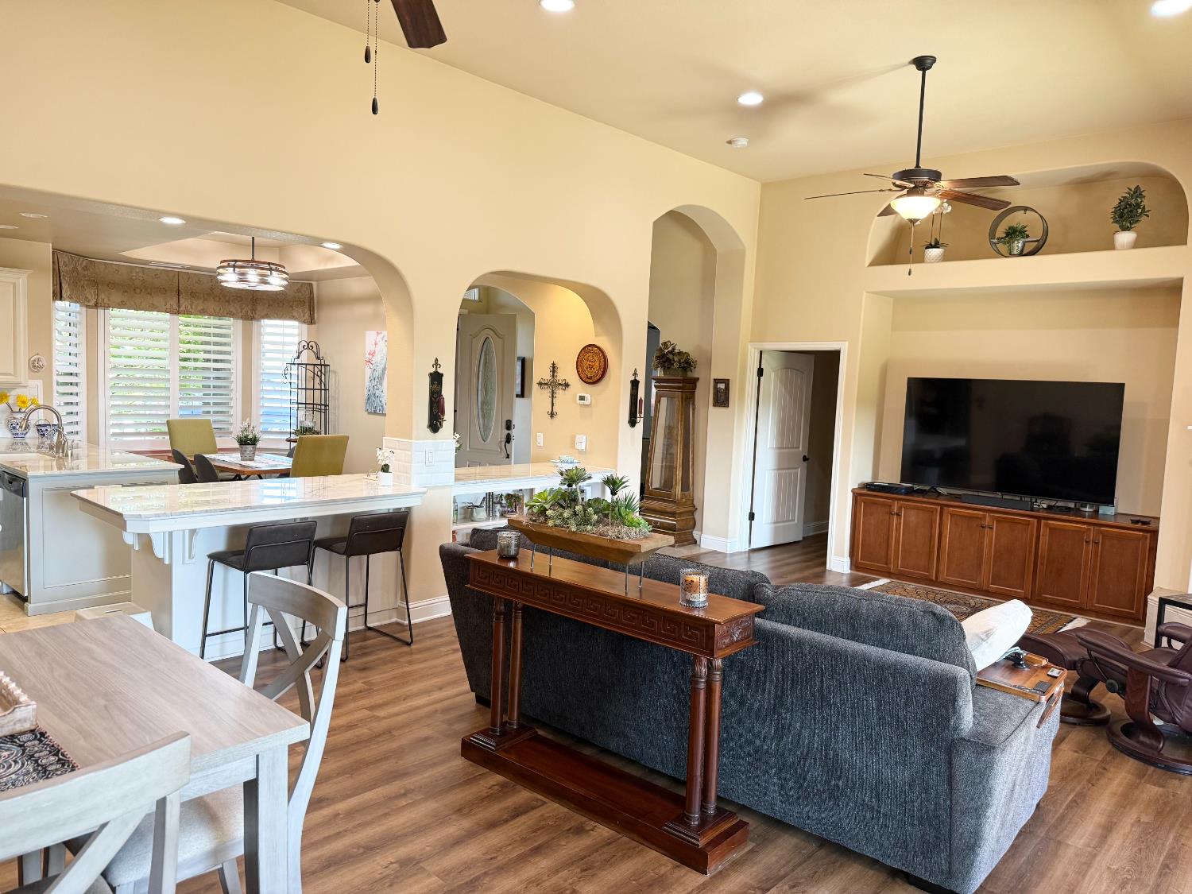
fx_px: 826
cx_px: 596
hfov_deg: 71.6
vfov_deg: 56.8
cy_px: 447
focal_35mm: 24
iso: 160
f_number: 1.78
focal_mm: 6.76
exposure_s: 1/60
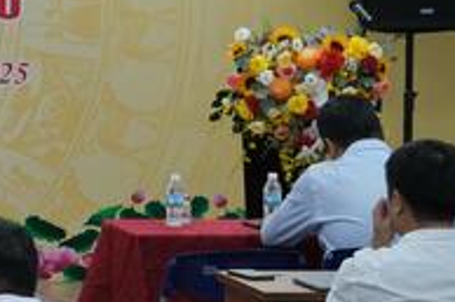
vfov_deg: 6.5
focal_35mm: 210
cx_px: -462
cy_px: 107
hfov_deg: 9.2
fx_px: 2652
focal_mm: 34.2
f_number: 4
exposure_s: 1/105
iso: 640
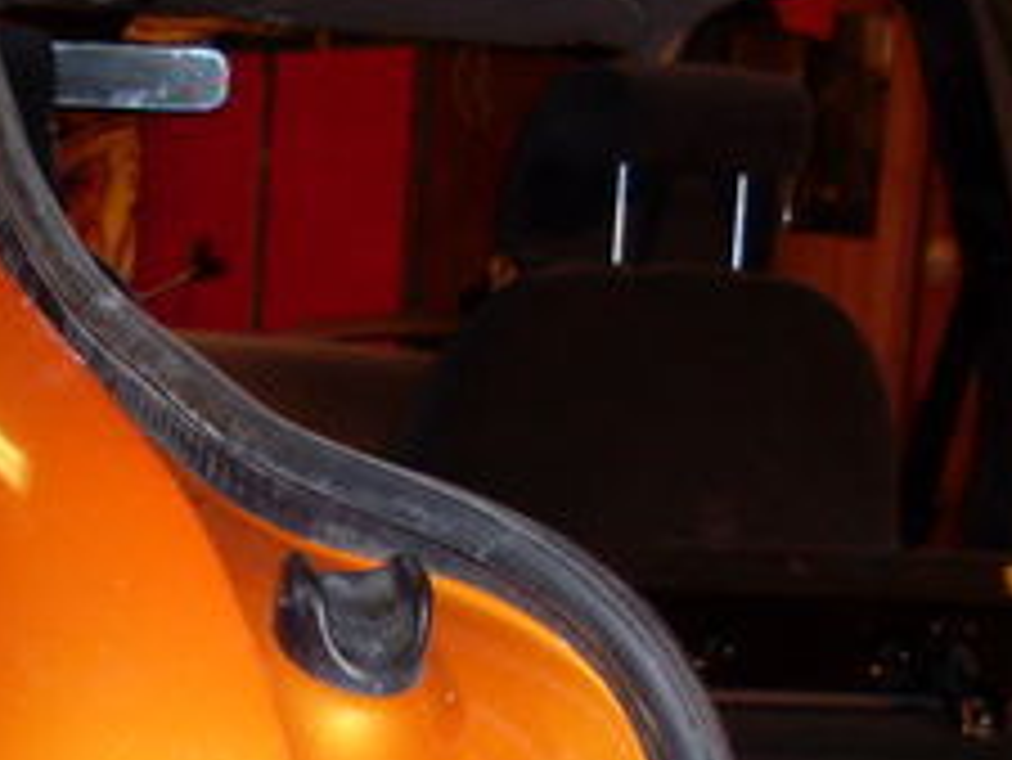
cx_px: -189
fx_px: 3159
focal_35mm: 108
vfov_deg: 13.1
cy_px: 1048
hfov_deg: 17.4
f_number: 2.8
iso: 100
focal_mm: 6.3
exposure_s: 1/45
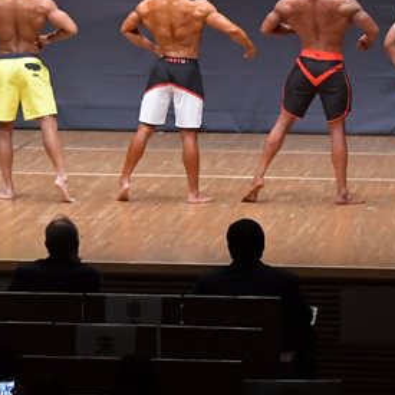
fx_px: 3240
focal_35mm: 251
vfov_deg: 7.0
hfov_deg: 7.0
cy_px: 101
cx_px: 189
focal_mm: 70
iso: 6400
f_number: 5.6
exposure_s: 1/400
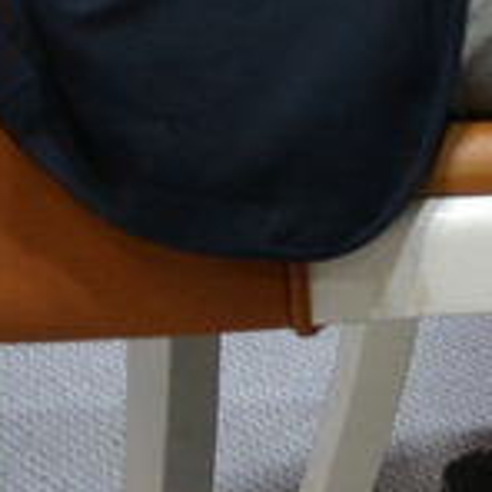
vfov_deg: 4.7
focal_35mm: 362
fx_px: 5821
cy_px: -921
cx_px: 1875
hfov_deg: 4.5
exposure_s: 1/60
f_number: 4
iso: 400
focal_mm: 28
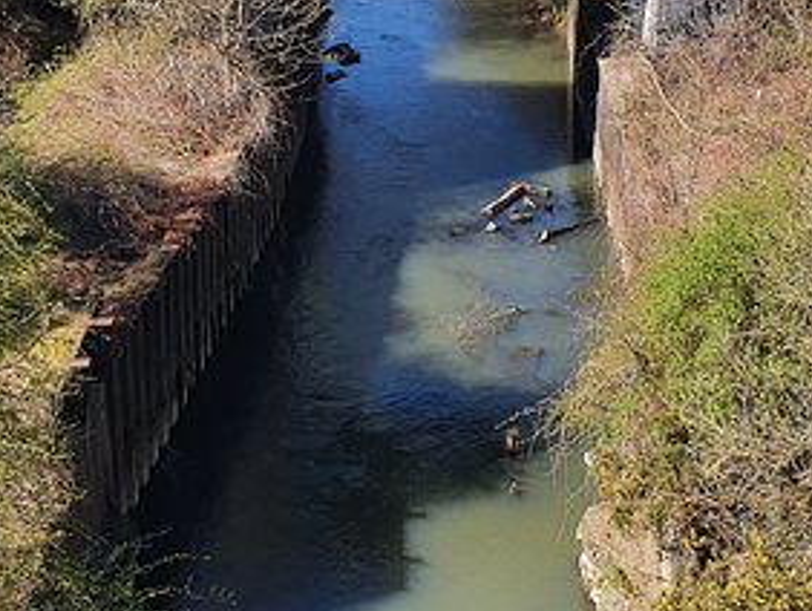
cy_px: 153
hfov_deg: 26.6
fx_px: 1714
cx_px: 441
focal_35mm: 73
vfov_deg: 20.0
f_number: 2.4
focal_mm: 4.32
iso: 50
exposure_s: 1/936
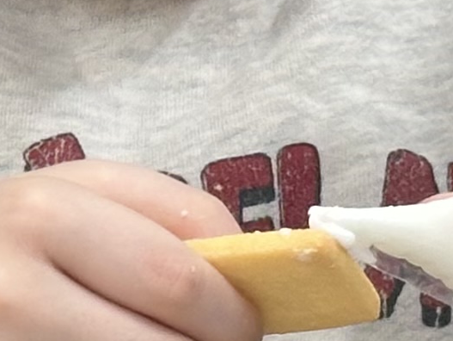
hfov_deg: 5.4
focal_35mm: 367
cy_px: 270
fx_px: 4806
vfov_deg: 4.1
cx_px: -122
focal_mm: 6.86
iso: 100
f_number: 1.78
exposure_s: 1/60
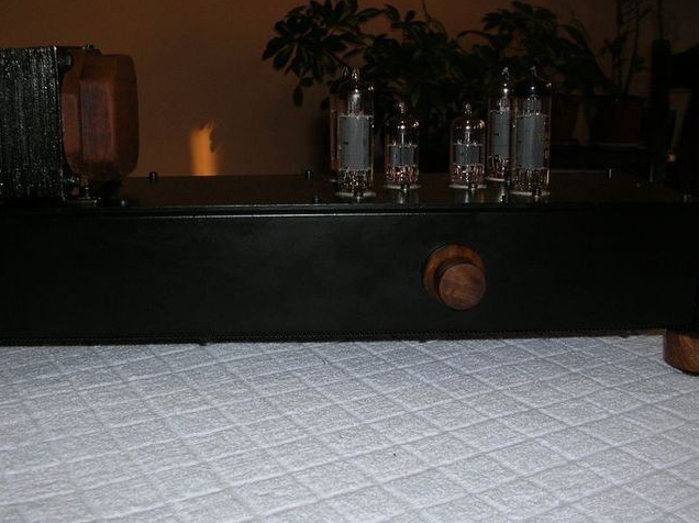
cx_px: 304
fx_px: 888
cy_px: 271
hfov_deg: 42.9
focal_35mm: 44
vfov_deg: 32.8
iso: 50
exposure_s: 1/60.1
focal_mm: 5.8
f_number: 2.8
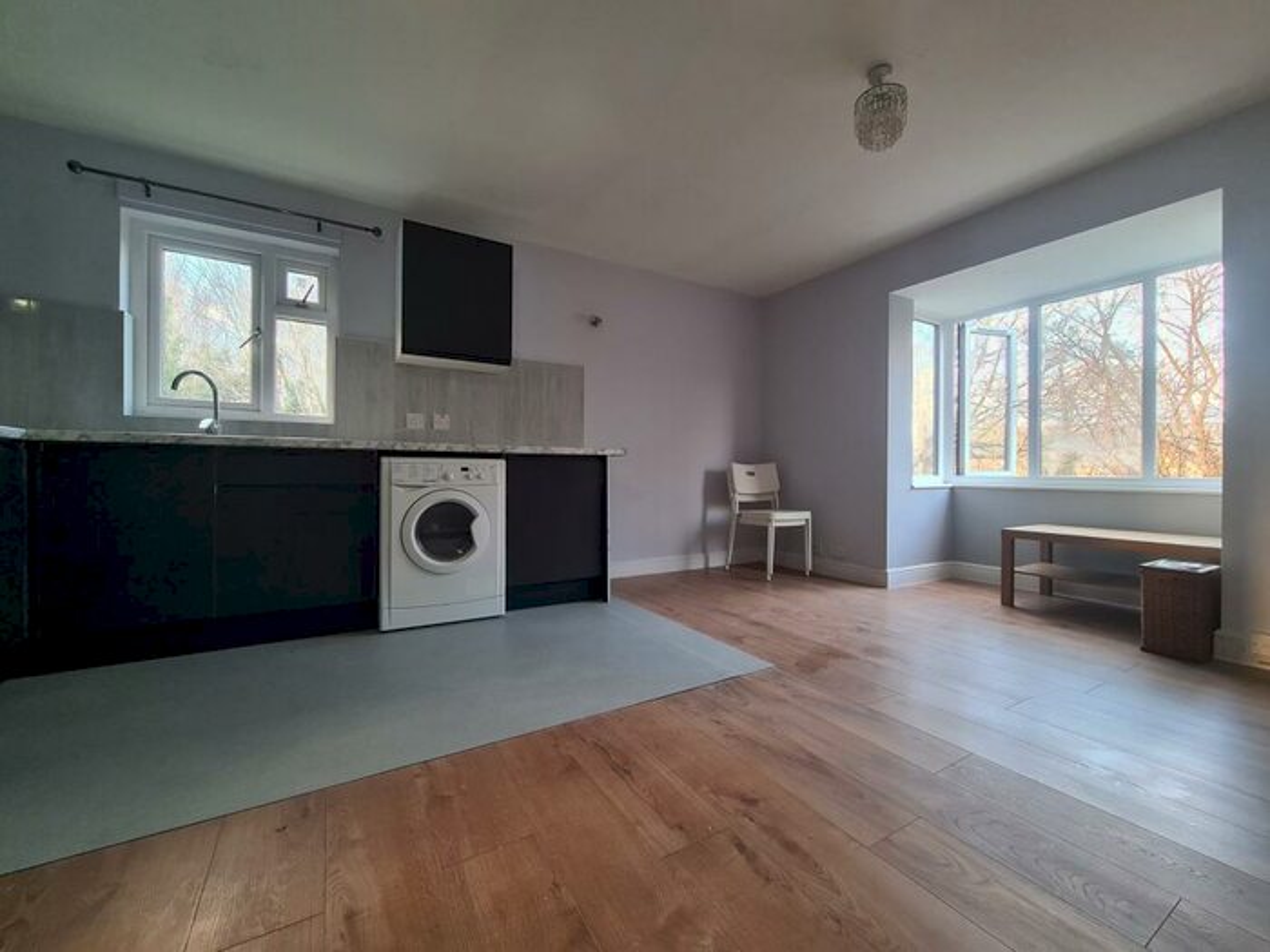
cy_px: 476
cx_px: 635
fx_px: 477
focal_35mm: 13
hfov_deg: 106.2
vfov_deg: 89.9
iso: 320
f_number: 2.2
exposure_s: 1/50
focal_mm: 2.2
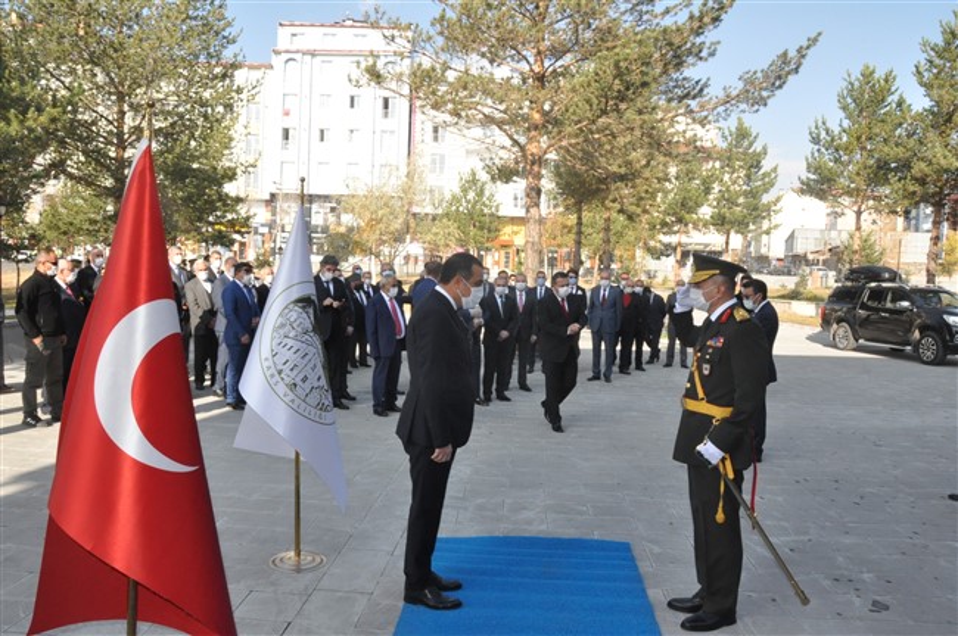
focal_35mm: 27
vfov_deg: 47.8
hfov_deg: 67.4
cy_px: 318
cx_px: 479
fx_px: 718
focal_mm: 18
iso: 1600
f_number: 22
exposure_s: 1/200
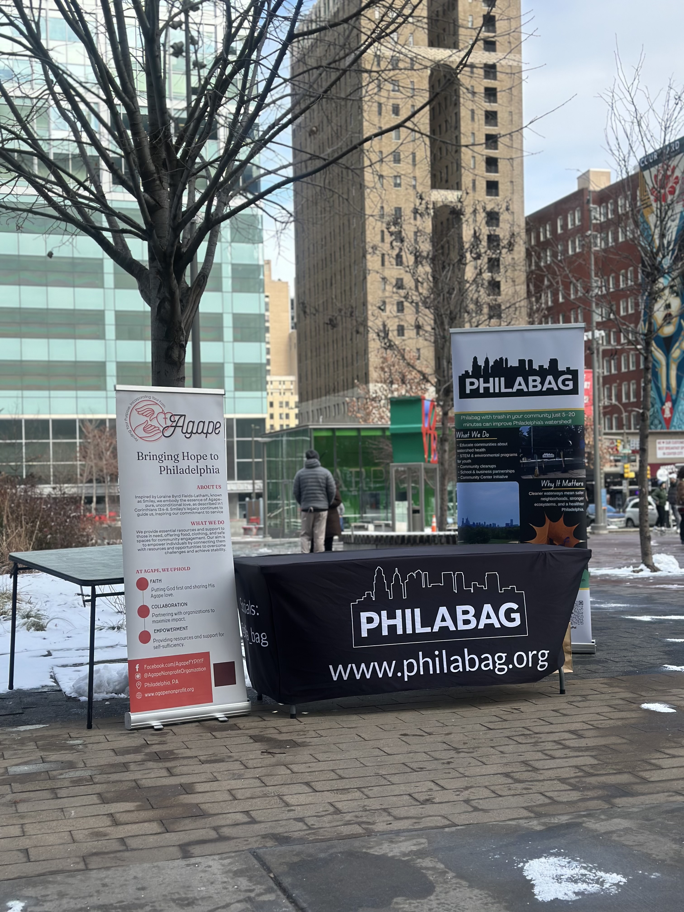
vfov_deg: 39.7
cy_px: 456
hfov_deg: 30.3
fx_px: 1265
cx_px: 342
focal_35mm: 48
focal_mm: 6.86
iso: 100
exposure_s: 1/1848
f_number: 1.78
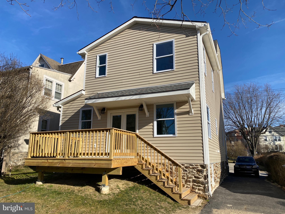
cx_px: 142
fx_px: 214
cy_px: 107
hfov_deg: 67.3
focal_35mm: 26
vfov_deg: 53.1
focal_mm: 4.25
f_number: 1.8
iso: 32
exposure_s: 1/2967
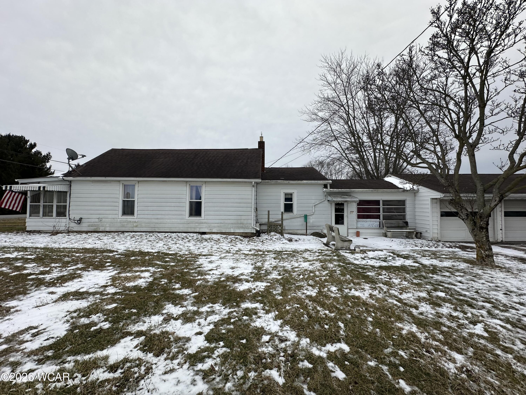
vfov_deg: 85.7
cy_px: 198
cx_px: 263
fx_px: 213
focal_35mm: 14
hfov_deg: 102.1
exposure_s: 1/1052
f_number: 2.2
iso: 40
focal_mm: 2.22
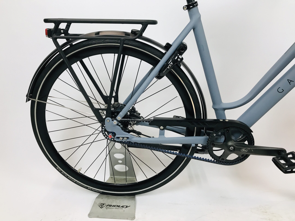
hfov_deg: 63.4
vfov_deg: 49.7
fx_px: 239
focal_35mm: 28
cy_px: 110
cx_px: 148
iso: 32
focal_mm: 3.99
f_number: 1.8
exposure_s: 1/33
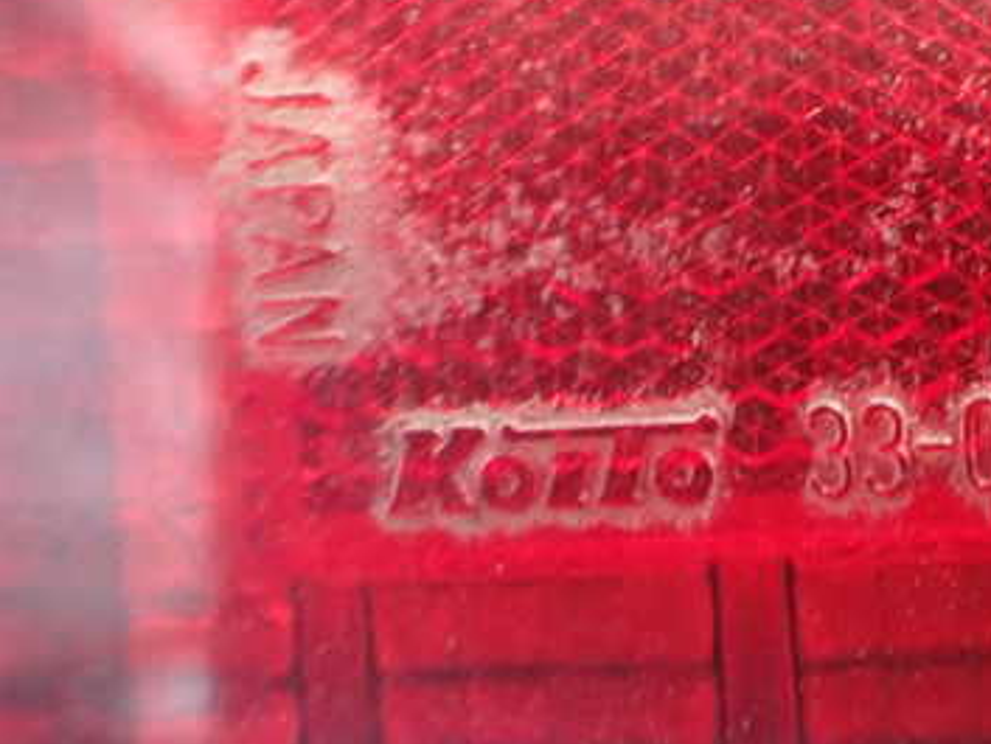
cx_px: 837
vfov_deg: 28.6
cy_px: 387
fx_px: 1461
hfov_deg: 35.8
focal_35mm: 51
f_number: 2.3
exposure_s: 1/30
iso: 800
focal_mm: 5.4
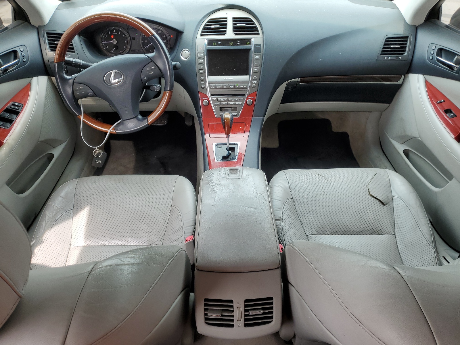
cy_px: 172
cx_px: 230
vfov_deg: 53.1
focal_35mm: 26
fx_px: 346
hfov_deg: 67.3
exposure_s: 1/256
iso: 50
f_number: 1.5
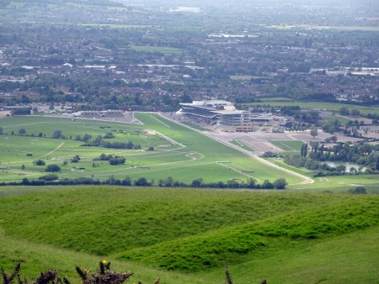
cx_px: 190
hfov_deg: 9.9
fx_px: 2191
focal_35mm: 200
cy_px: 142
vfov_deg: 7.4
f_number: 6.3
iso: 80
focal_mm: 34.17
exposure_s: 1/320
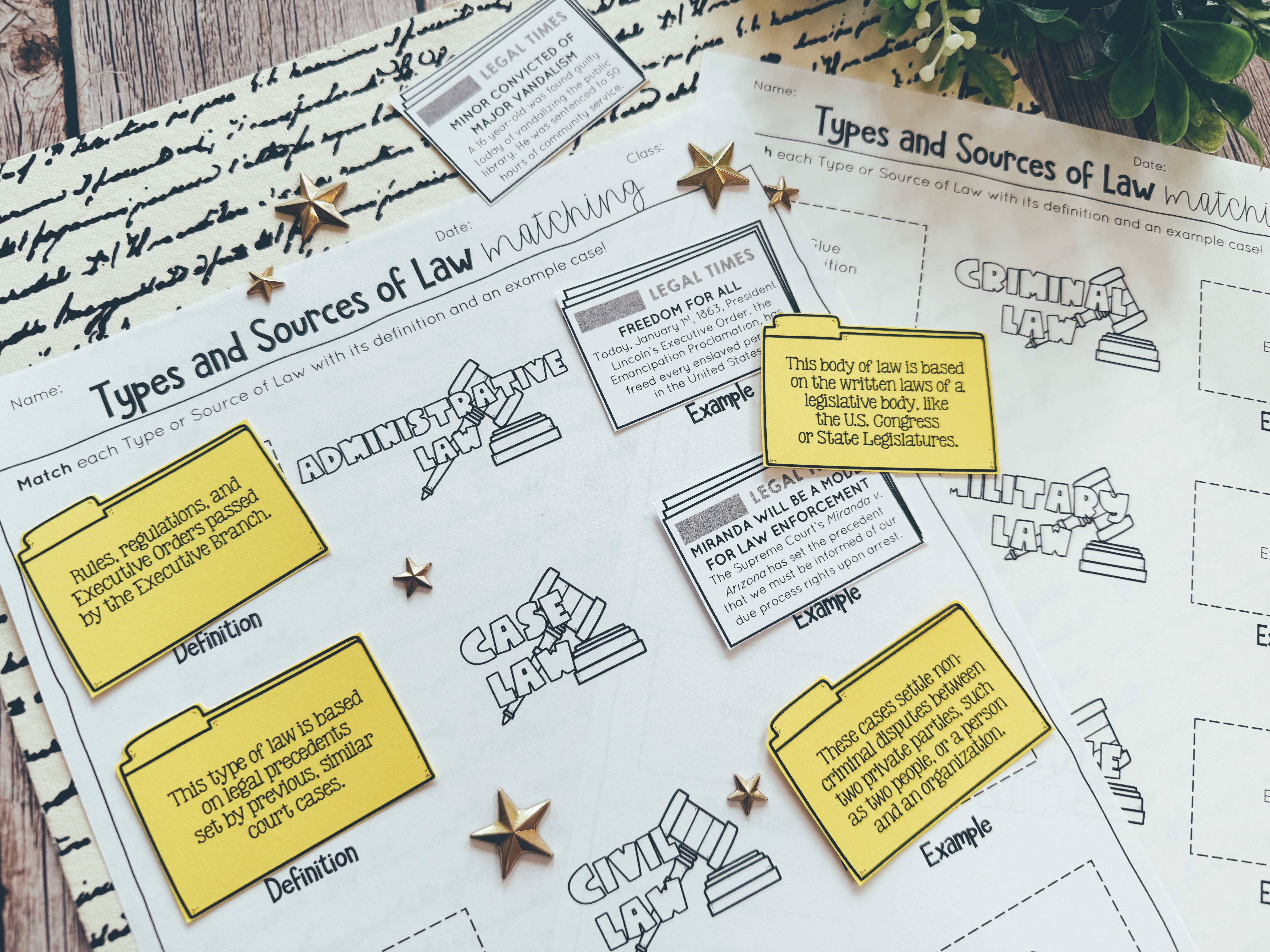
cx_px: 635
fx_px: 881
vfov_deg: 56.8
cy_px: 476
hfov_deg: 71.6
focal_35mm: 24
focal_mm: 6.76
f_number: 1.78
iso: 80
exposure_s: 1/302
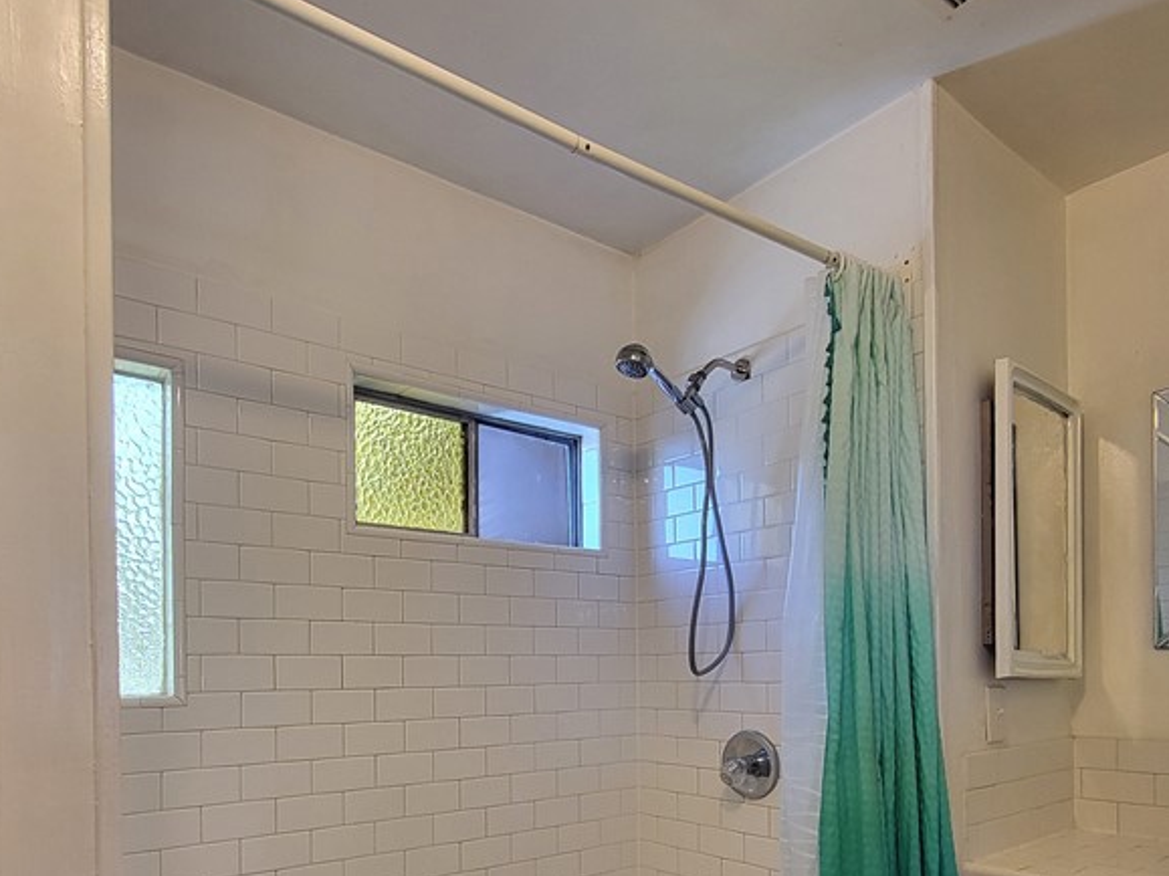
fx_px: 777
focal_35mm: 23
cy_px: 660
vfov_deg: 55.9
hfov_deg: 73.8
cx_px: 535
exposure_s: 1/60
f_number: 2.2
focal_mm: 1.74
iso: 100
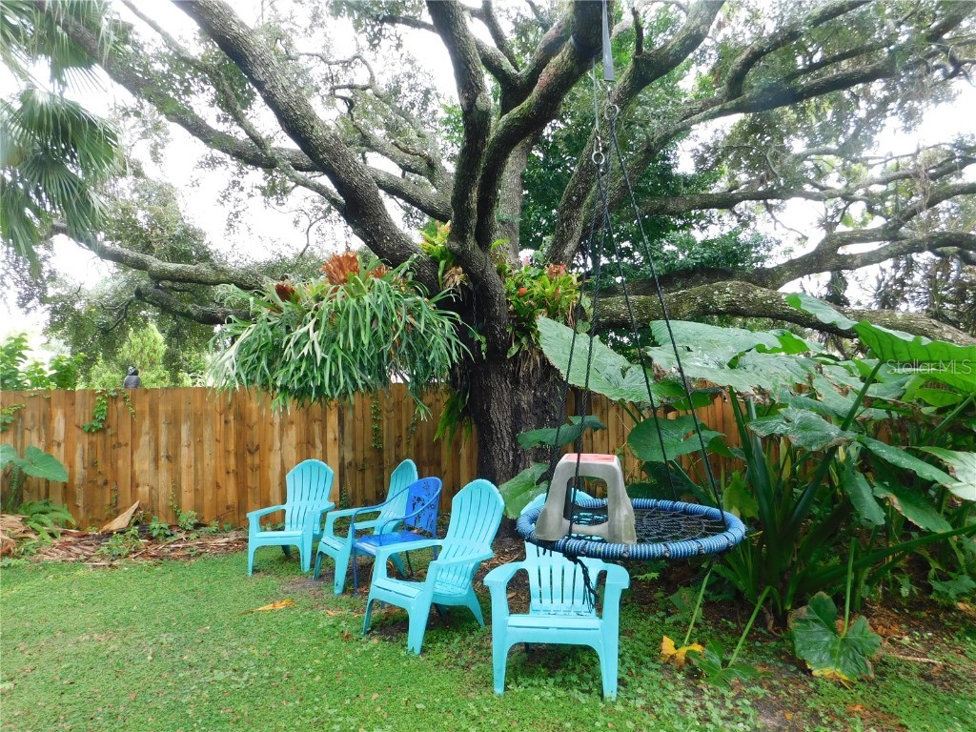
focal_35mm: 23
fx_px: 648
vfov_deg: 58.9
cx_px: 488
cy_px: 366
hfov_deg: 73.9
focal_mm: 4
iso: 125
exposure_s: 1/100
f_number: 3
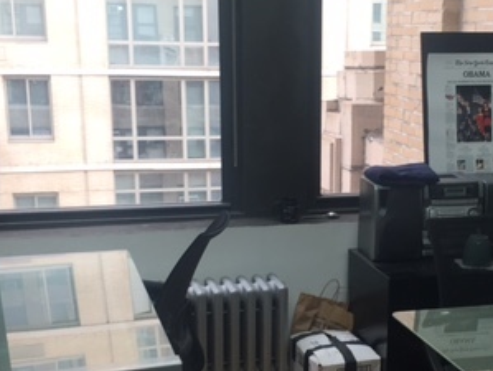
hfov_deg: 30.9
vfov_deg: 23.5
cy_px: 272
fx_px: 884
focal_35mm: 62
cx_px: 330
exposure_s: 1/40
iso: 32
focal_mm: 4.15
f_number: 2.2
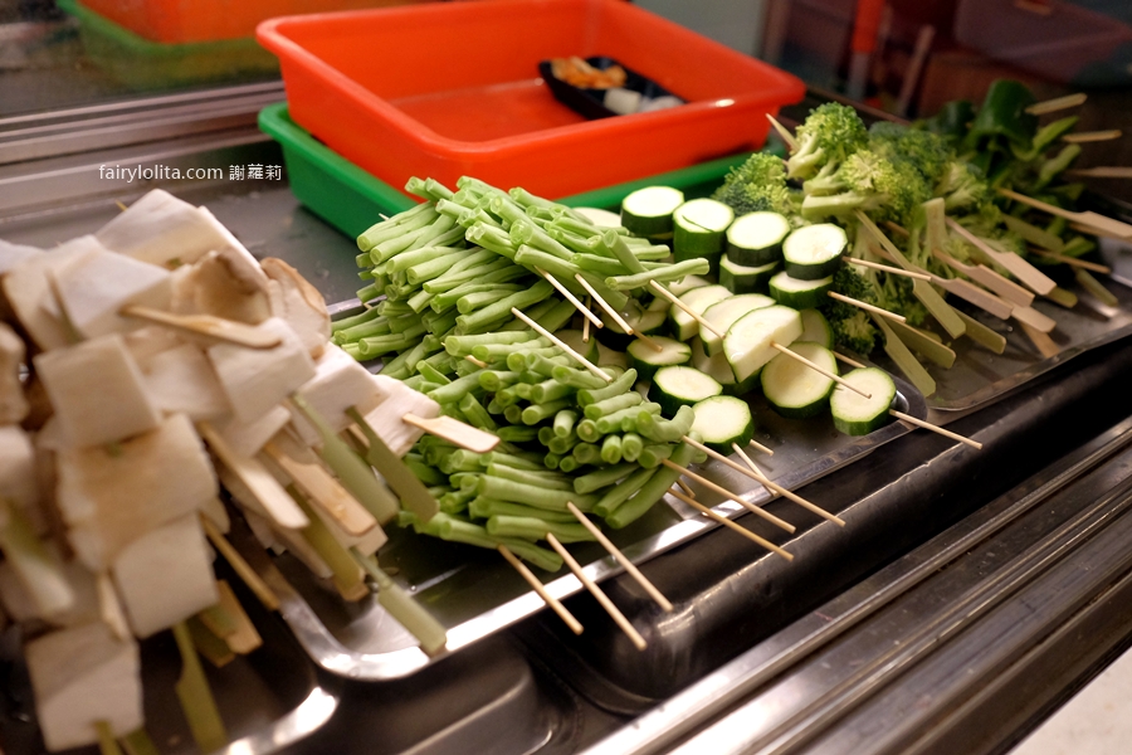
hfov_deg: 54.4
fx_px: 1100
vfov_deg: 37.9
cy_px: 378
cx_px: 566
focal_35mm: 35
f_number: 2.8
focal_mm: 23
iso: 2500
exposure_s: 1/480
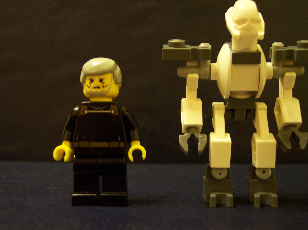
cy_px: 108
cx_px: 166
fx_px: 374
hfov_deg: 44.8
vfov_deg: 34.3
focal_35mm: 42
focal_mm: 8
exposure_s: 1/8
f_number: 2.8
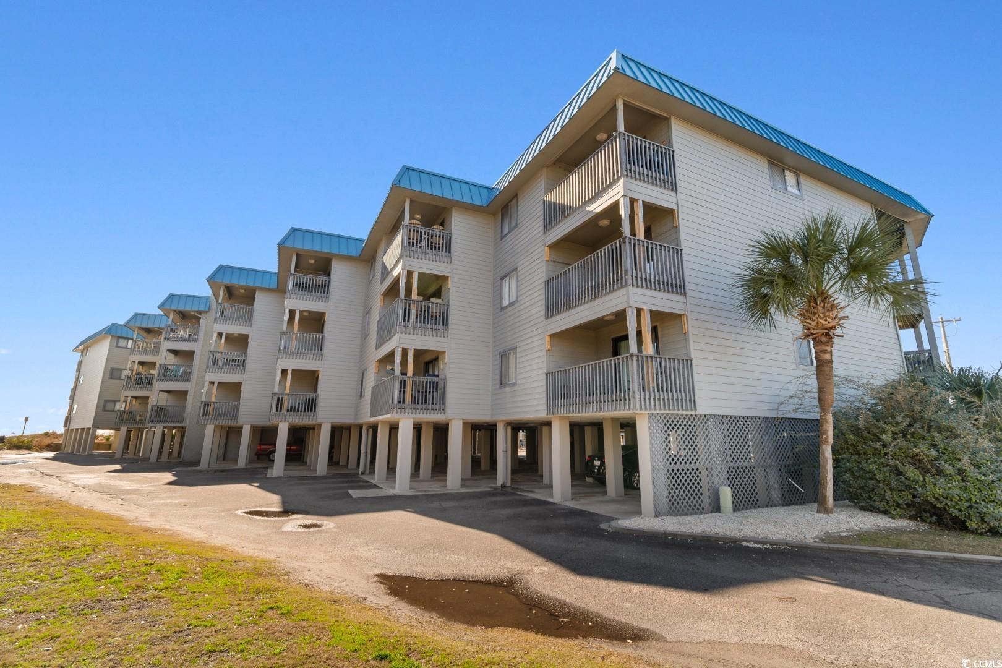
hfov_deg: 100.4
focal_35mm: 15
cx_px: 501
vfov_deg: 77.3
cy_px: 334
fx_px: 417
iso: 100
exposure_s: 1/80
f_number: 4.5
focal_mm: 10
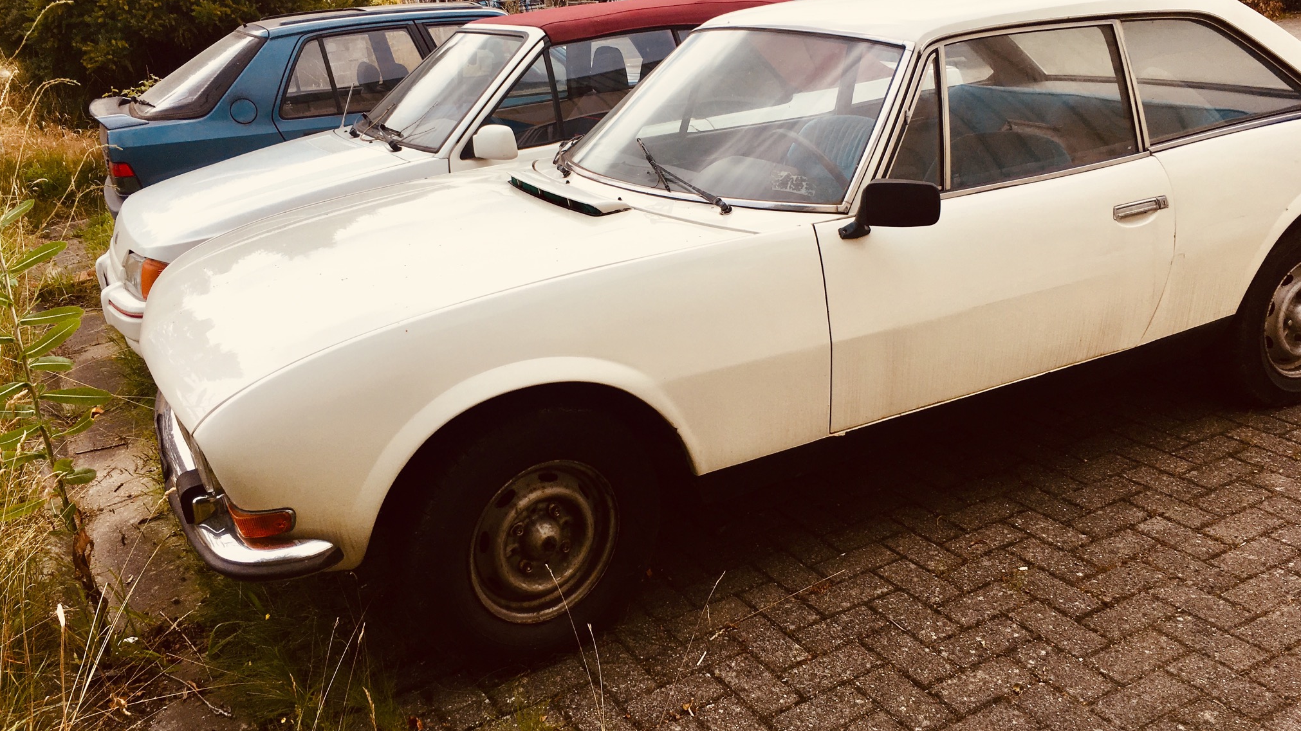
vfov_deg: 36.6
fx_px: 1104
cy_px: 316
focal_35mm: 32
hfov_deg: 61.0
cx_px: 652
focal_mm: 4.15
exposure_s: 1/1374
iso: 25
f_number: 2.2
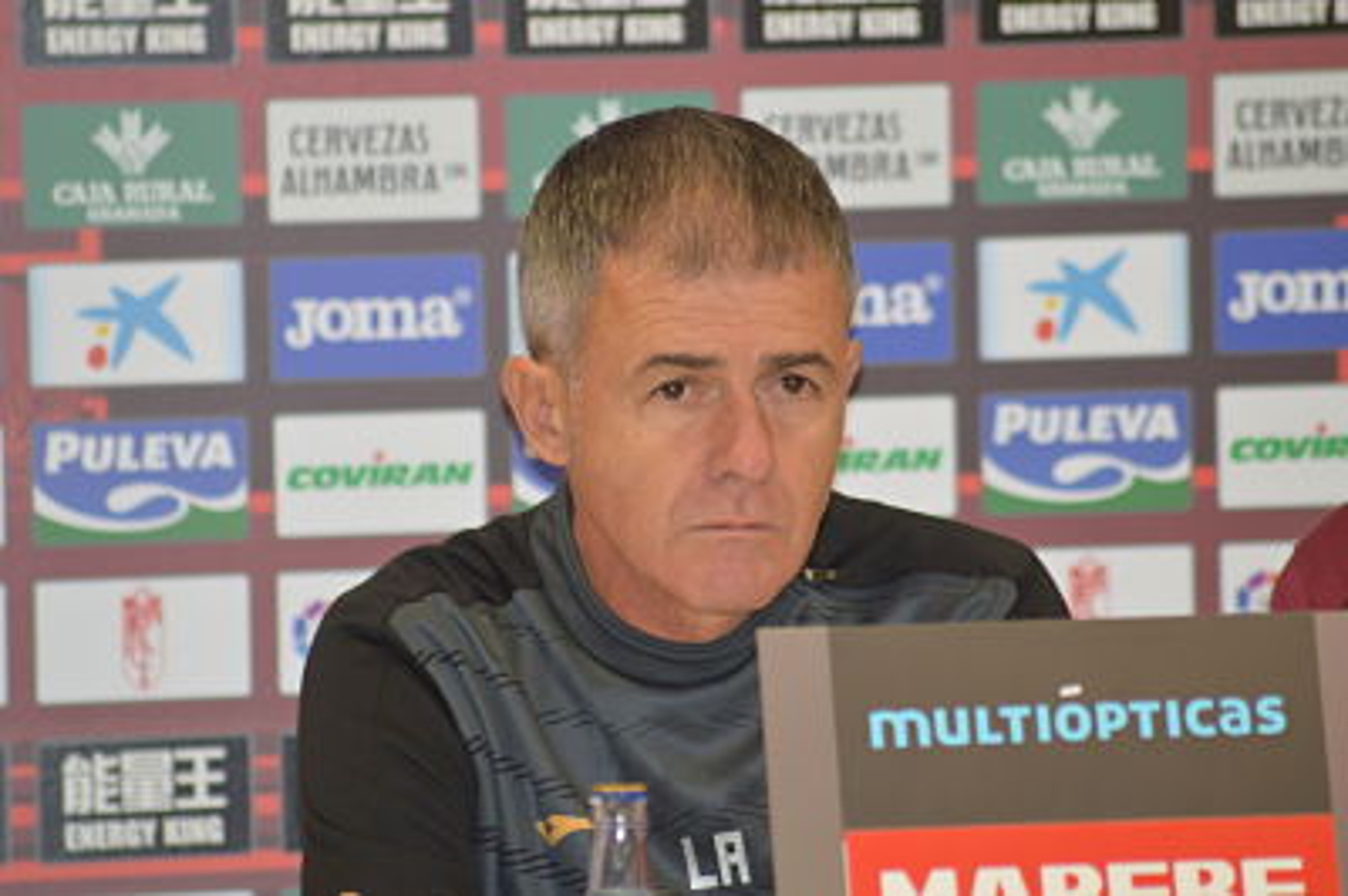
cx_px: 674
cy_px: 448
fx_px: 10943
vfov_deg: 4.7
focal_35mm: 292
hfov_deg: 7.0
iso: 900
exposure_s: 1/60
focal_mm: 195
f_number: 4.8
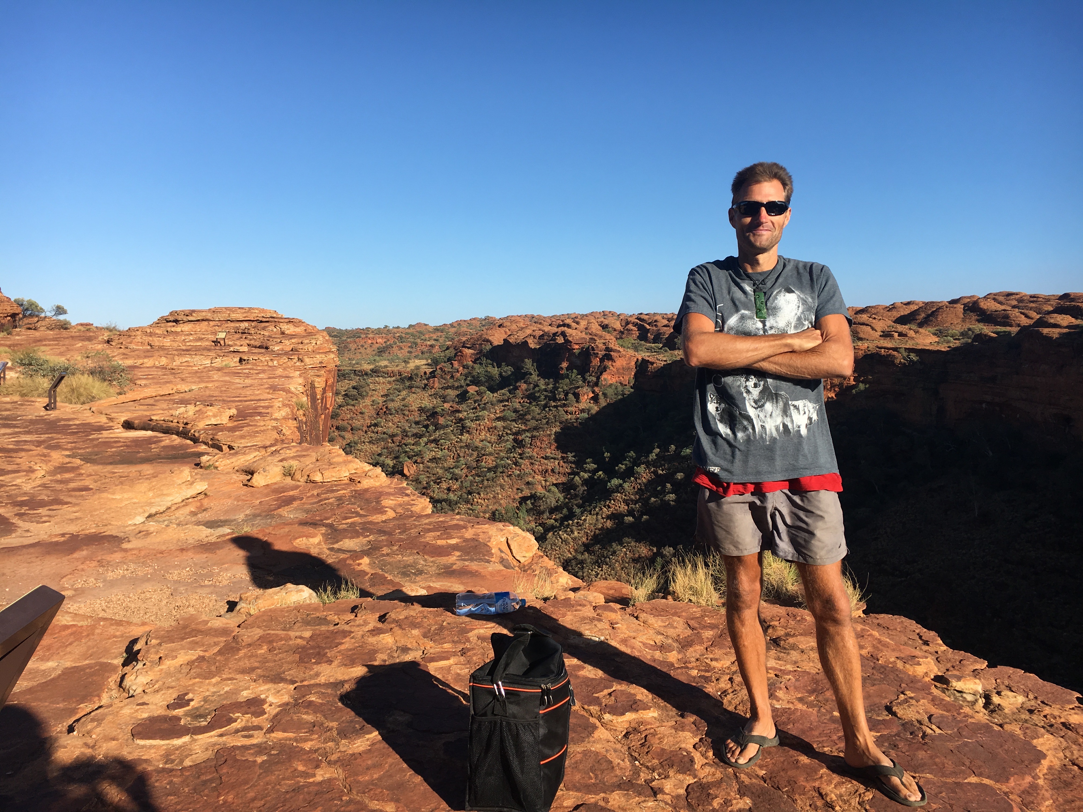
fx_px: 907
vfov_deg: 48.2
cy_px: 406
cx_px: 542
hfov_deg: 61.7
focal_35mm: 29
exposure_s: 1/1603
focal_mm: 4.15
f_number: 2.2
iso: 25
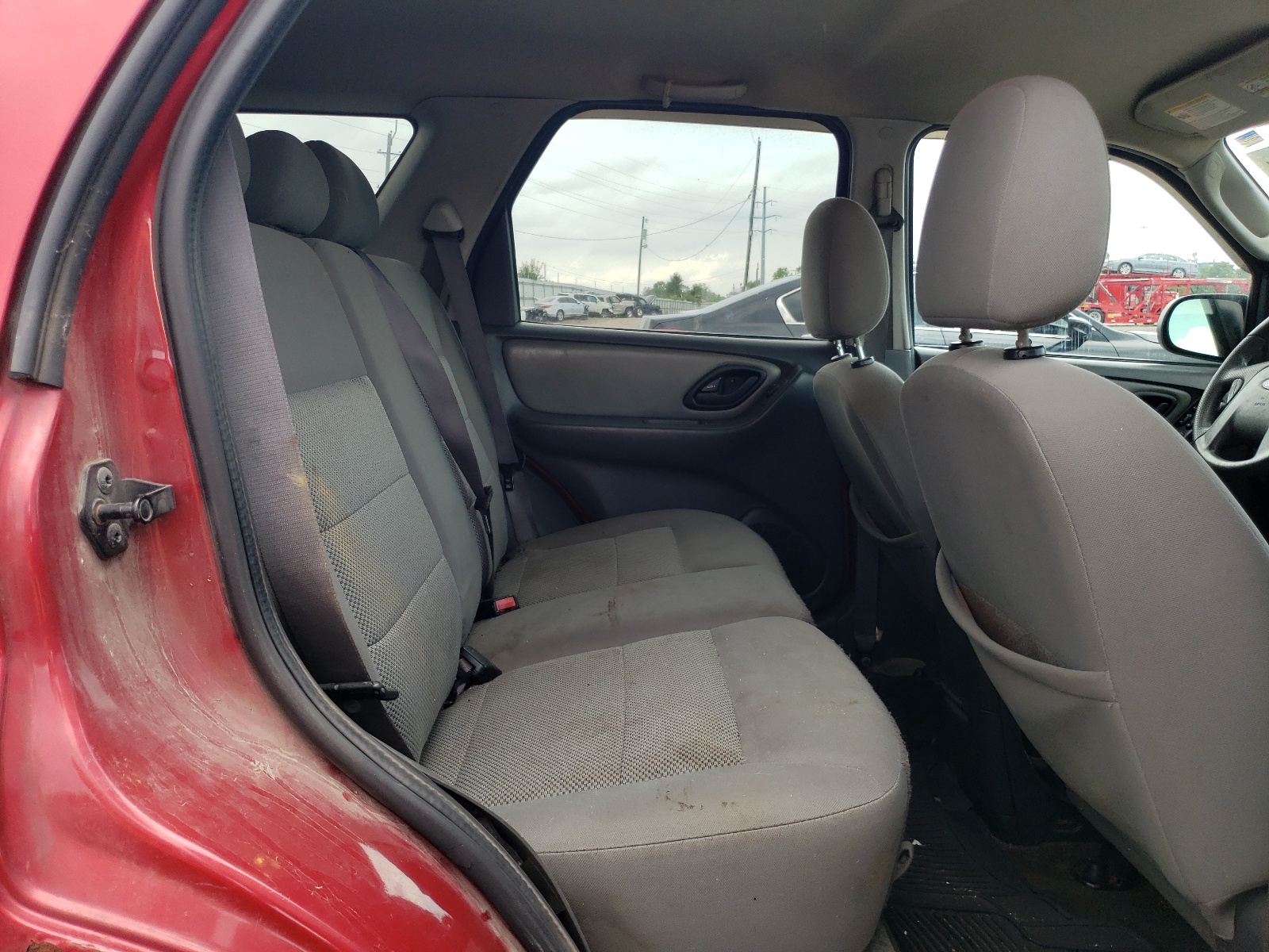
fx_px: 953
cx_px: 634
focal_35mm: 26
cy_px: 476
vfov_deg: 53.1
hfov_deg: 67.3
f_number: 1.5
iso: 50
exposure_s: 1/185
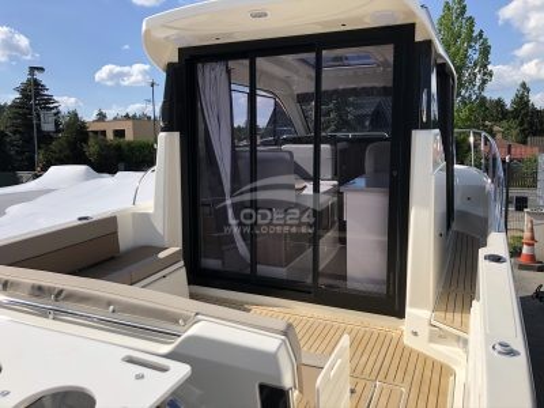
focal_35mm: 28
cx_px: 272
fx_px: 440
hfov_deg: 63.4
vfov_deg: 49.7
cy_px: 204
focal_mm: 4
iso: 20
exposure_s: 1/2183
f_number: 1.8
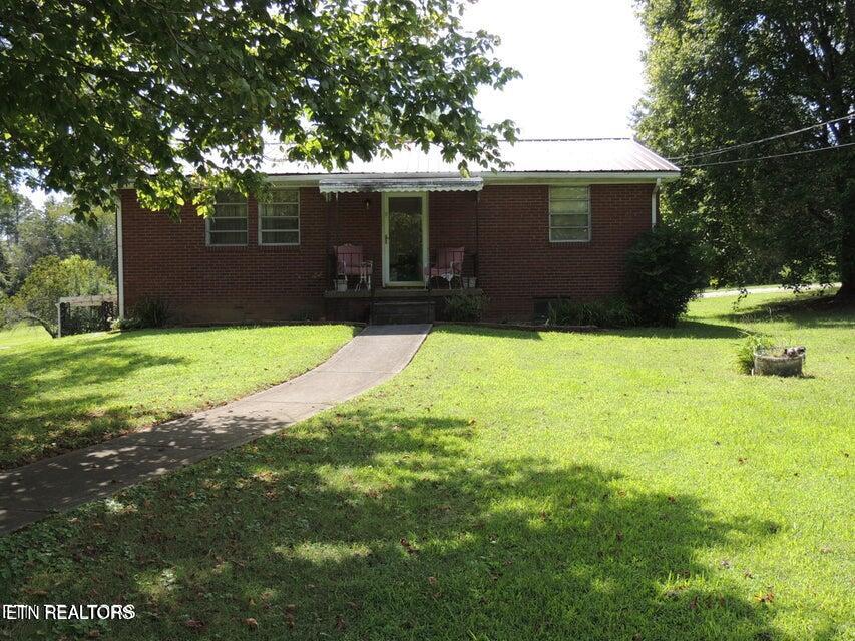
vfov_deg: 40.7
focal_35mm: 35
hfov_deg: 52.6
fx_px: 865
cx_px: 428
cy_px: 320
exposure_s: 1/400
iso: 100
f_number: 3.3
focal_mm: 6.2
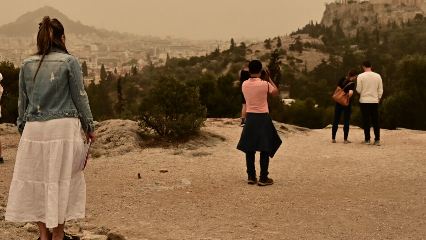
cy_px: 69
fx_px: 531
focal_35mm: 47
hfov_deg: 43.7
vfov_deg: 25.2
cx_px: 210
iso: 400
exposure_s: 1/1600
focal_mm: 24
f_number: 4
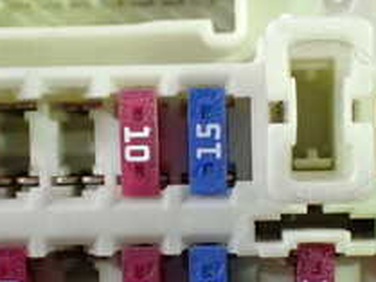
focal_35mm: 86
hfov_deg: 22.7
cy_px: 216
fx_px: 935
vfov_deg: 17.1
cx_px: 232
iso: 800
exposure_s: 1/60
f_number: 2.3
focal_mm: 5.4
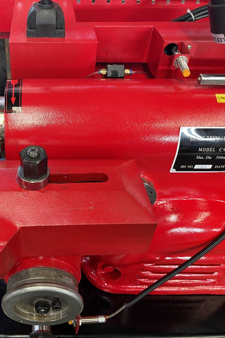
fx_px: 347
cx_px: 37
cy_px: 168
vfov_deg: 51.9
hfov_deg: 34.5
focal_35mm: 37
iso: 320
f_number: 1.6
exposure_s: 1/60
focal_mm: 5.1
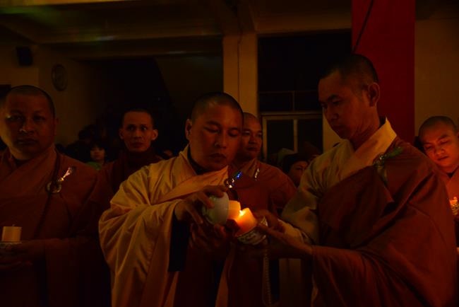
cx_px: 230
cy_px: 154
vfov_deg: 38.9
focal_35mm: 34
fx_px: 434
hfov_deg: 55.8
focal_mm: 34
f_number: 4
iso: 5000
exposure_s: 1/40
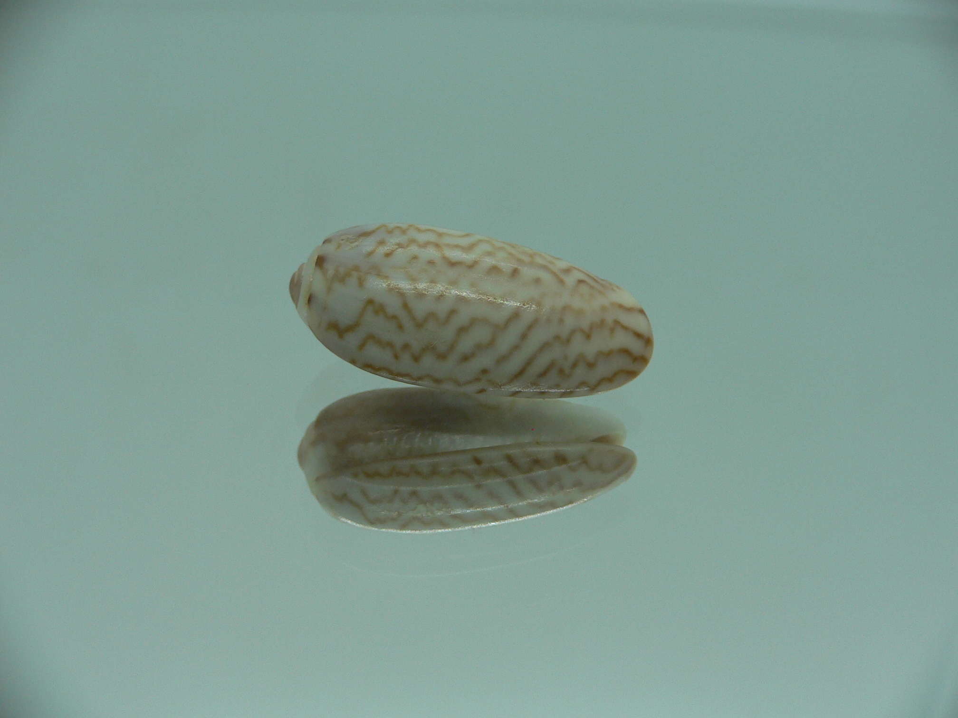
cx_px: 479
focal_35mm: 35
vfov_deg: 40.7
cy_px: 359
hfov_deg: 52.6
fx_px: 969
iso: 80
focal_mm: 4.6
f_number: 2.8
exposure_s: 1/80
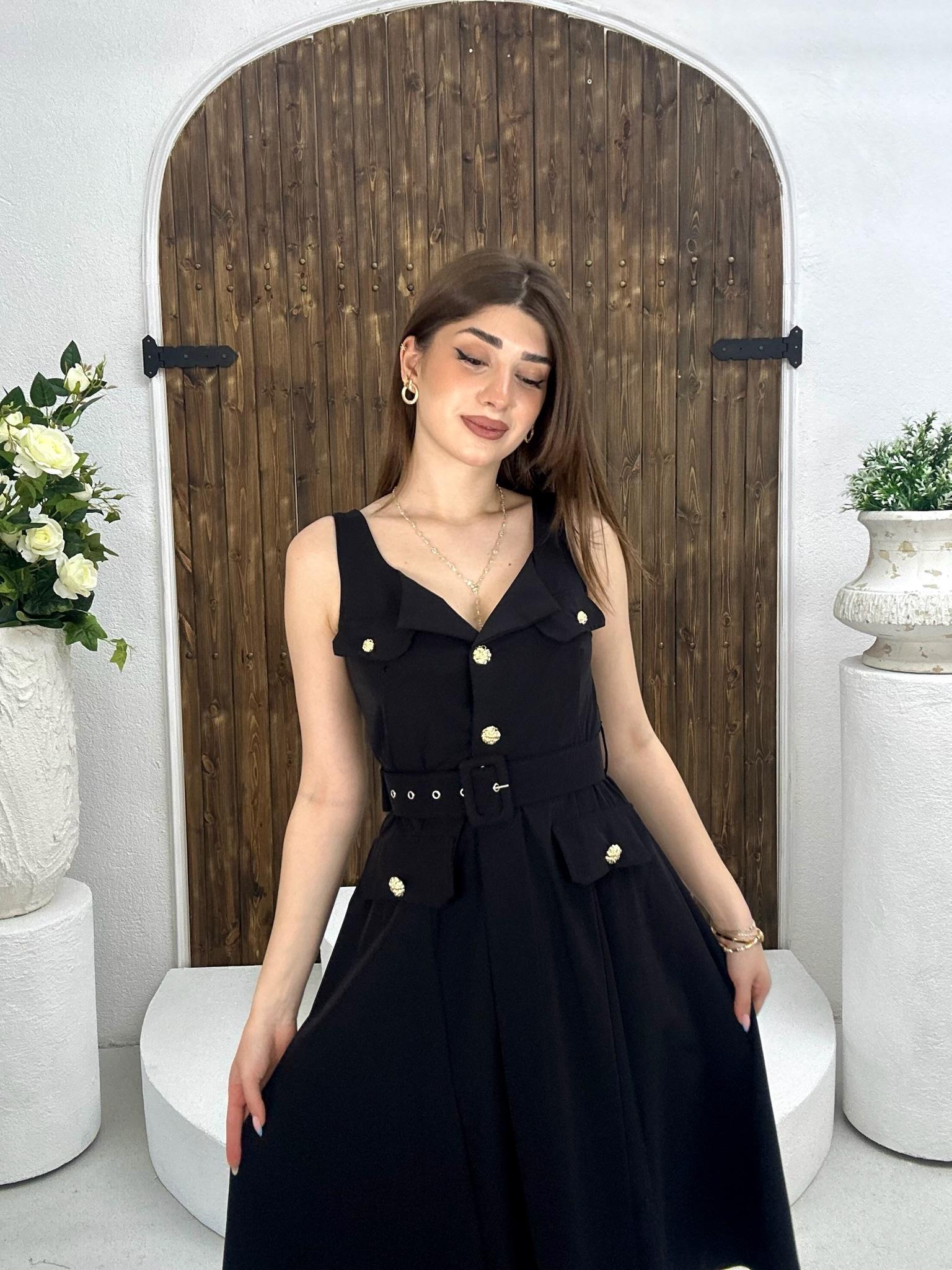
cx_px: 476
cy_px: 635
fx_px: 1100
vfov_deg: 60.0
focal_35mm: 30
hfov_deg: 46.8
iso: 40
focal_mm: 2.69
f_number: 1.9
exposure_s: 1/100
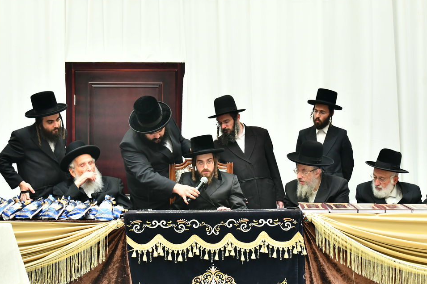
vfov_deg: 20.6
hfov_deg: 30.5
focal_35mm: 66
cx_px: 208
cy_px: 166
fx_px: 783
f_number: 5.6
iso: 1250
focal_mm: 45
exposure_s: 1/100
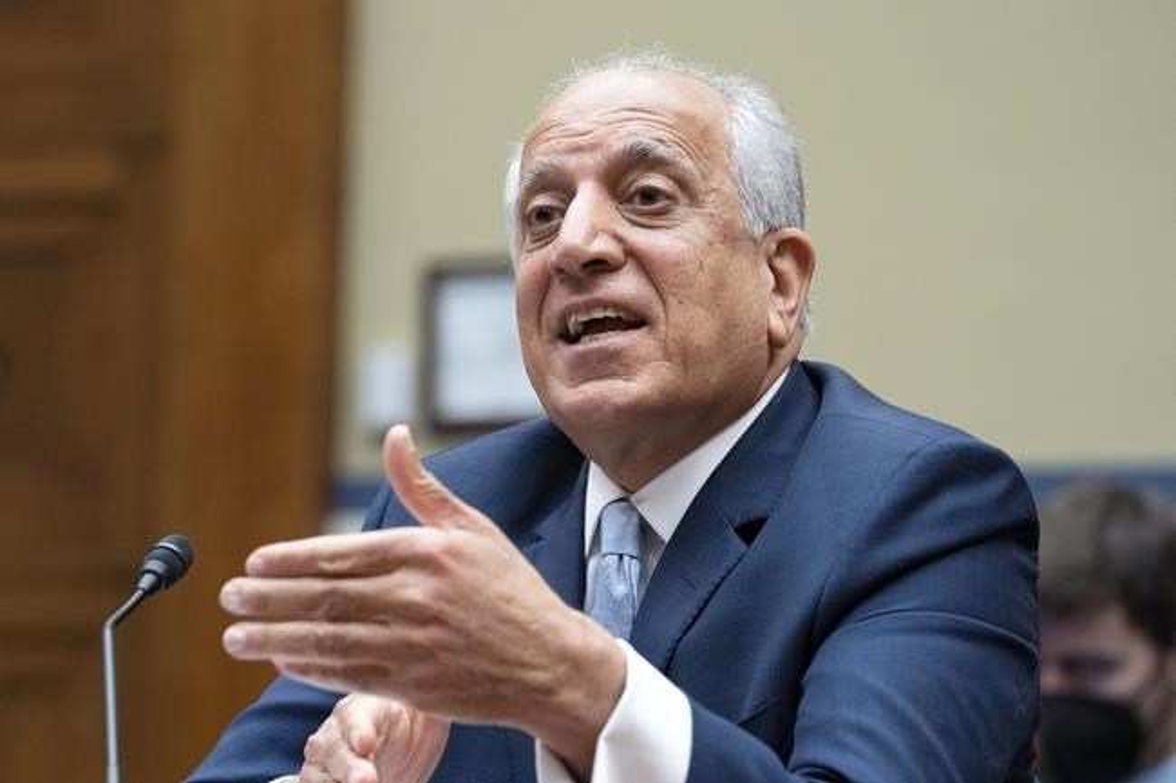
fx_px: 6531
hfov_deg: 10.3
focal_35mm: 200
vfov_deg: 6.9
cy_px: 392
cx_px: 588
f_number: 6.3
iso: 5000
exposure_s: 1/320
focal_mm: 200
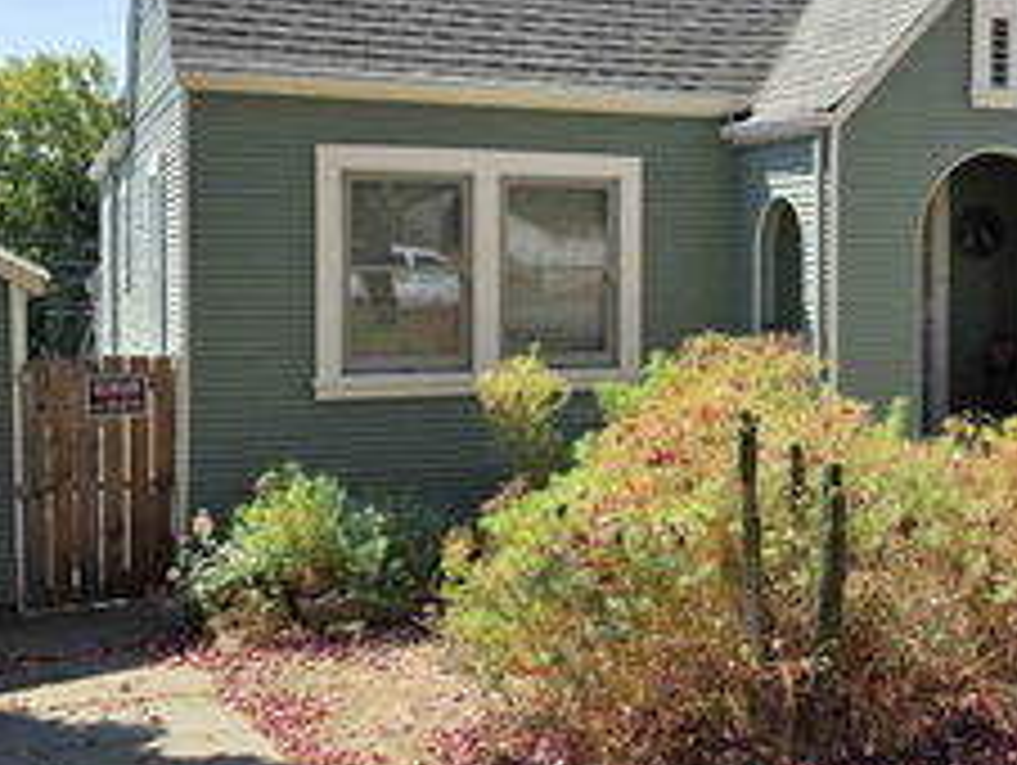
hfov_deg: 36.4
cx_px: 675
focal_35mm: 52
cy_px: 288
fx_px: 1529
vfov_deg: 28.0
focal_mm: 6.3
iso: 80
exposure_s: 1/4650
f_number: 1.7
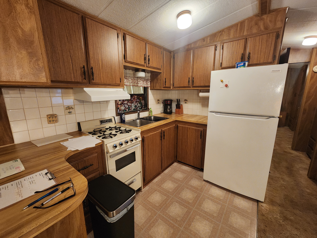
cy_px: 119
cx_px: 158
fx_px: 119
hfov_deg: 106.2
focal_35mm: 13
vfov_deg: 89.9
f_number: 2.2
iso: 640
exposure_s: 1/30
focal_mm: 2.2
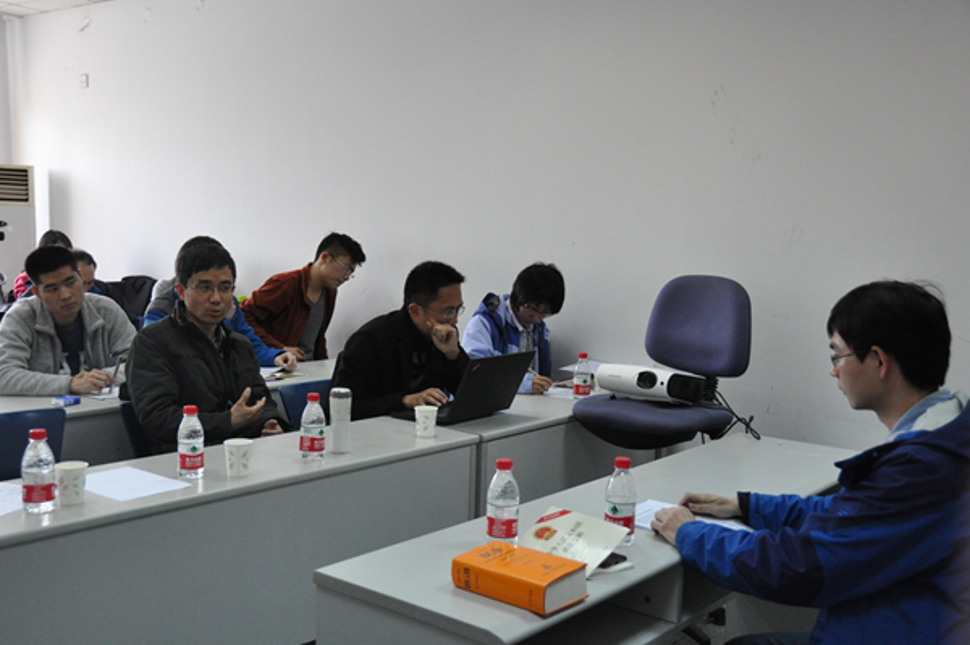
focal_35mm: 36
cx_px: 485
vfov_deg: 36.8
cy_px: 322
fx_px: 969
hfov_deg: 53.2
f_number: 3.8
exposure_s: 1/250
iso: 1600
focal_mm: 24
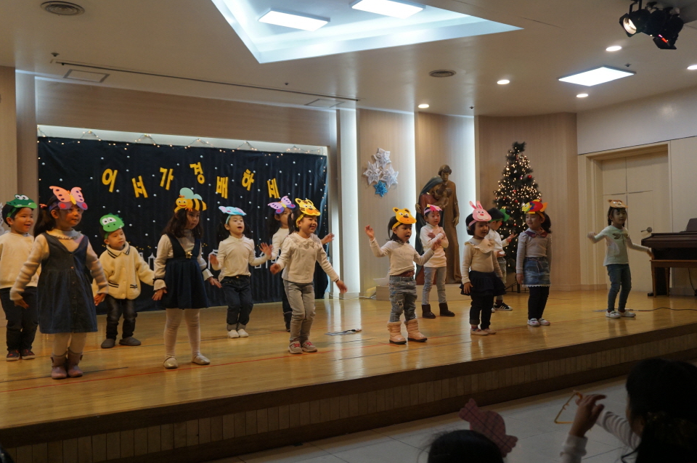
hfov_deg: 58.8
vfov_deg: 41.0
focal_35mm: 32
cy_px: 240
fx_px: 619
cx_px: 352
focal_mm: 20
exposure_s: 1/160
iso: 800
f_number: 4
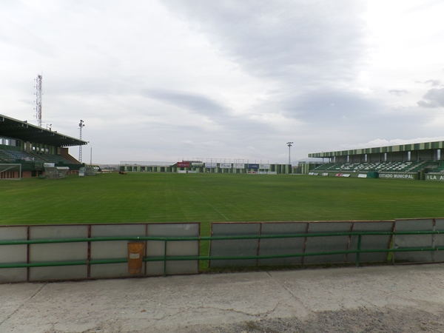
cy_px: 166
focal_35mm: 23
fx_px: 295
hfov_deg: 73.9
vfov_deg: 58.9
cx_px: 222
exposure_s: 1/500
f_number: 3.5
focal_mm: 4.1
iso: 100
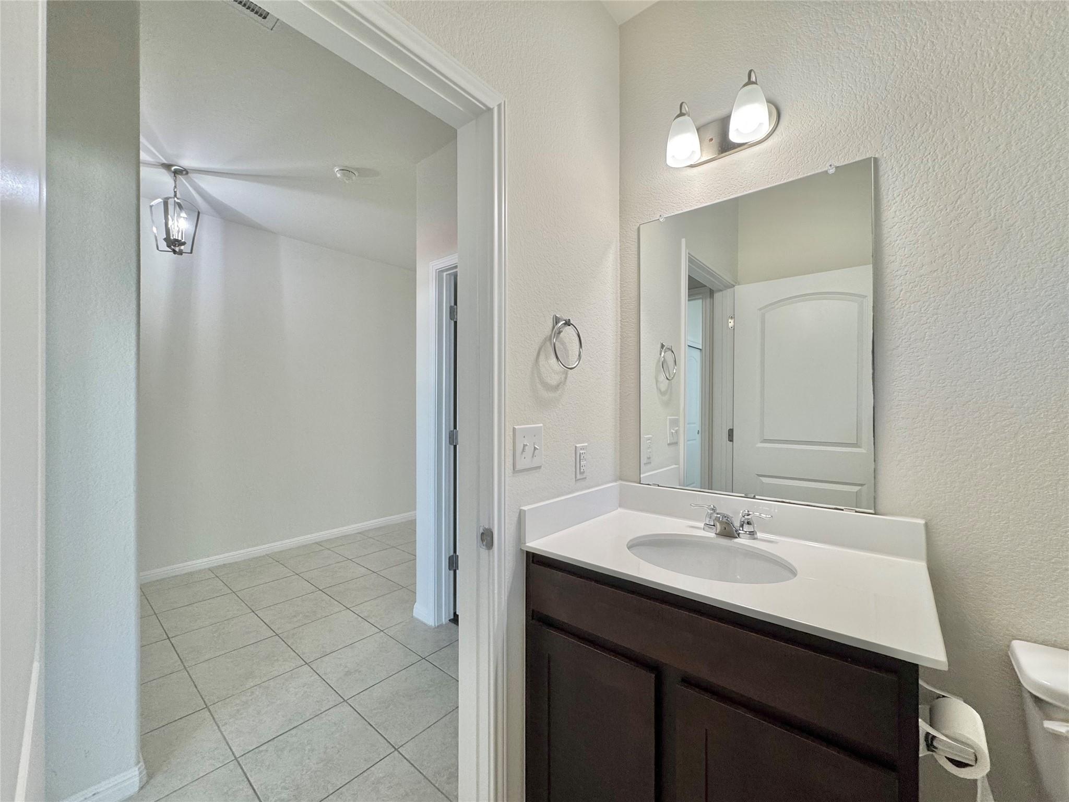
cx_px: 534
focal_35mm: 14
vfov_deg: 85.7
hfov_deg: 102.1
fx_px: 432
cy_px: 401
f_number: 2.2
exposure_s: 1/120
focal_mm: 2.22
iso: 160
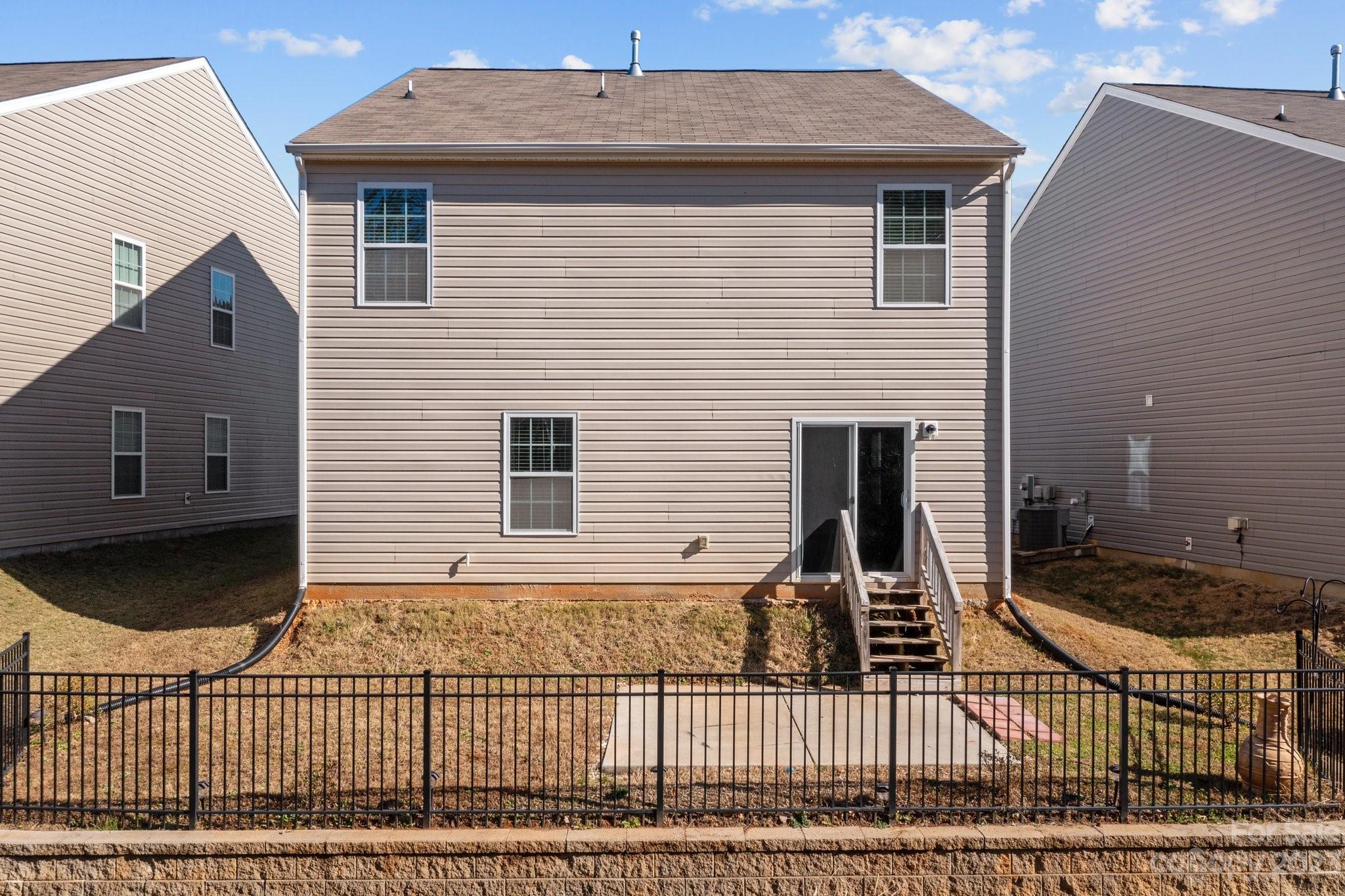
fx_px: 1046
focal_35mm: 28
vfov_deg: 46.4
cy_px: 448
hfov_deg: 65.5
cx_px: 672
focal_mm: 10.26
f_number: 6.3
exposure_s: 1/500
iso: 100
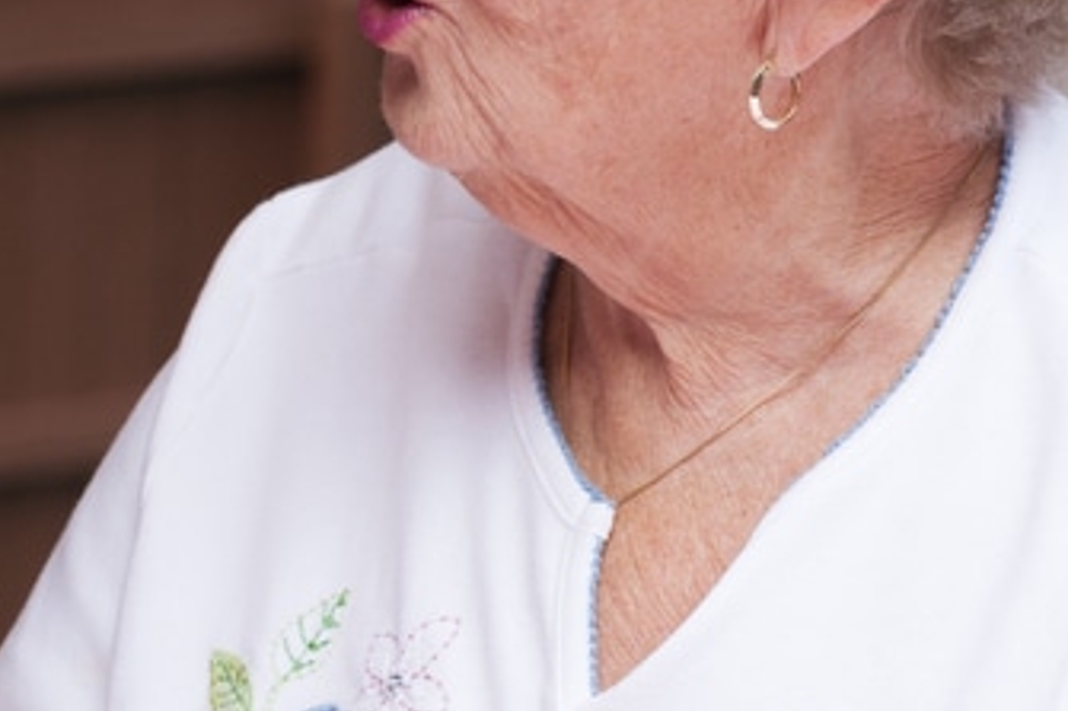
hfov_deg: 6.4
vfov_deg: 4.3
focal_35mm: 318
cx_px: -450
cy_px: 182
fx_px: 9429
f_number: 5.6
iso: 250
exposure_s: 1/125
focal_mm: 85
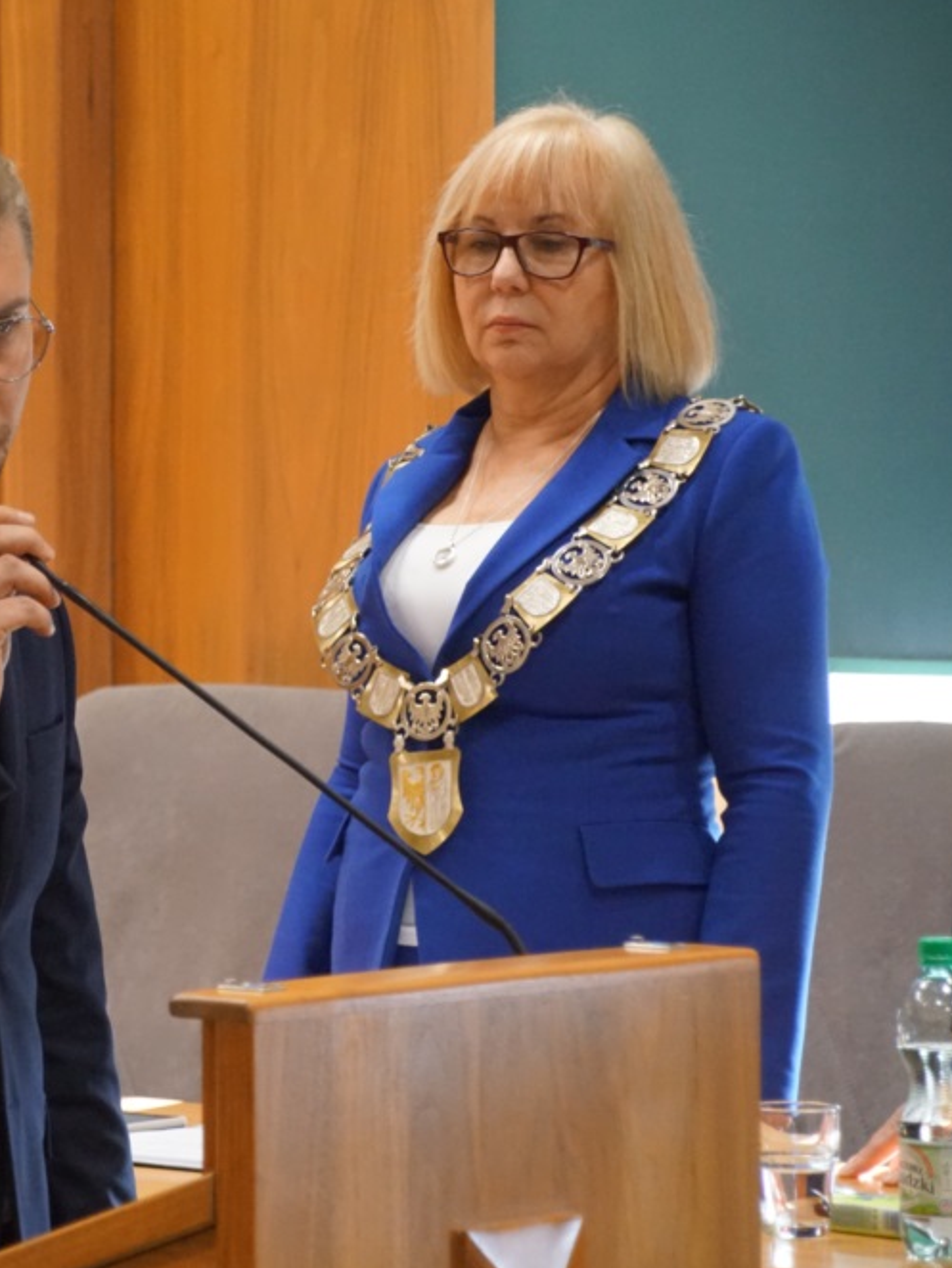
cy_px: 635
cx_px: 36
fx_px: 7182
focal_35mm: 196
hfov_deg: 7.6
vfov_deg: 10.1
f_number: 5.6
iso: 3200
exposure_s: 1/125
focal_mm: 90
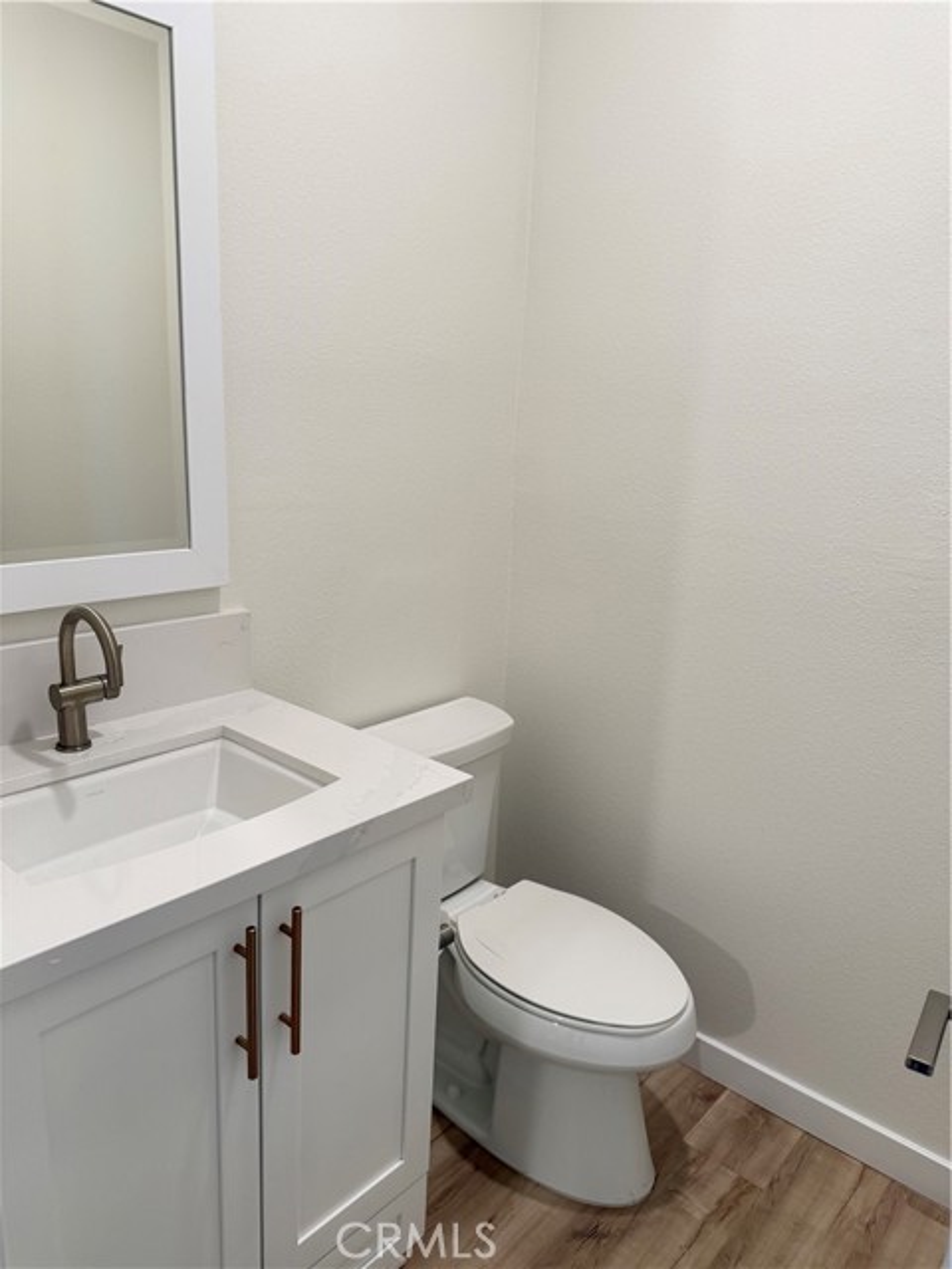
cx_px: 476
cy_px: 634
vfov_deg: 71.6
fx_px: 880
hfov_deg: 56.8
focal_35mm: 24
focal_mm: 6.76
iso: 200
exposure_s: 1/120
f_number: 1.78
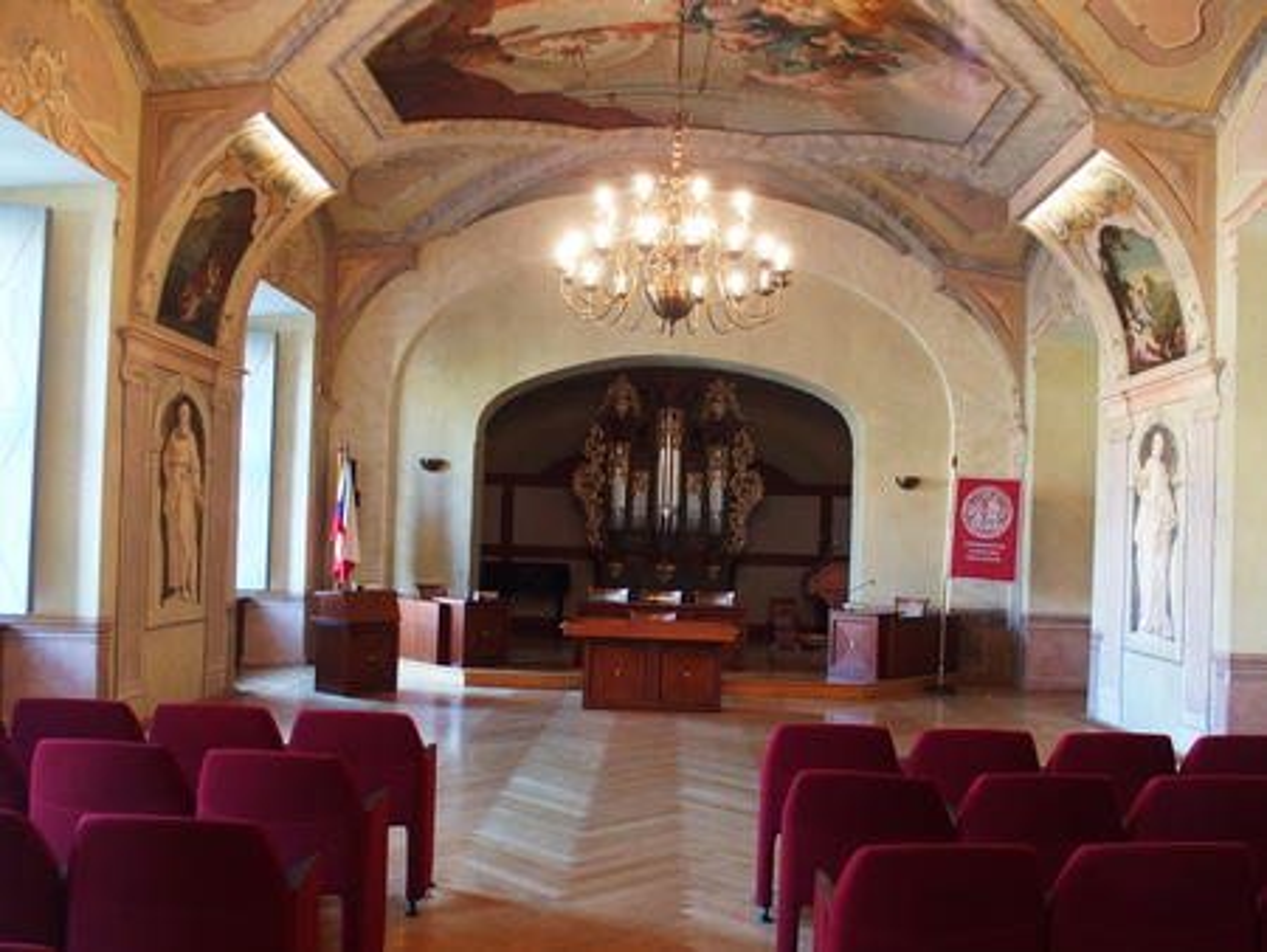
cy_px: 476
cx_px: 634
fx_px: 1025
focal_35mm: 28
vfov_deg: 49.8
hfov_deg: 63.4
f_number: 2.8
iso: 500
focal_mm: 6
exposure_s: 1/30
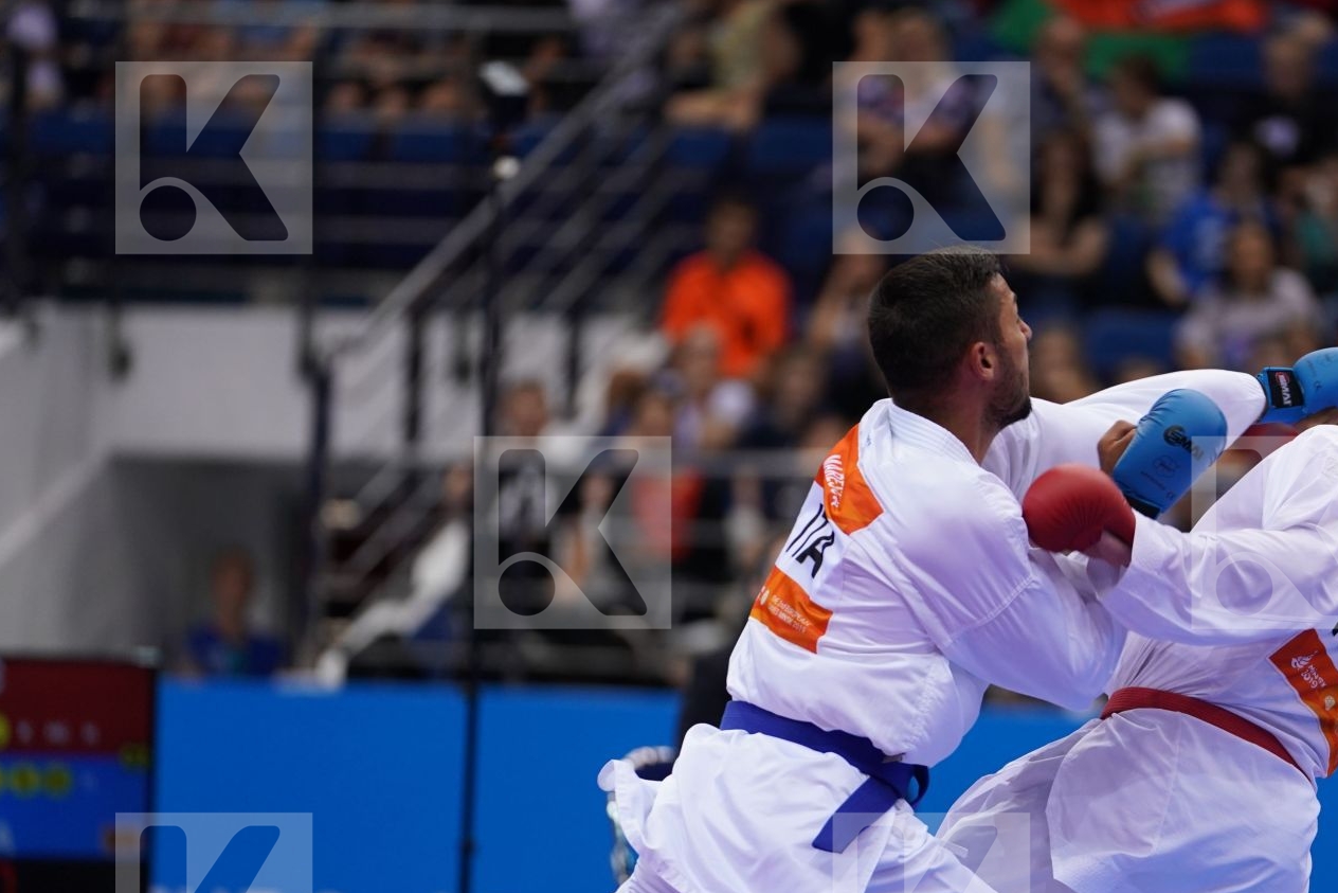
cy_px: 533
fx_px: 10110
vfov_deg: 5.1
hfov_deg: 7.6
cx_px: 932
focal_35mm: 272
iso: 1000
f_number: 2.8
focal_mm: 191
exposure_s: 1/1000
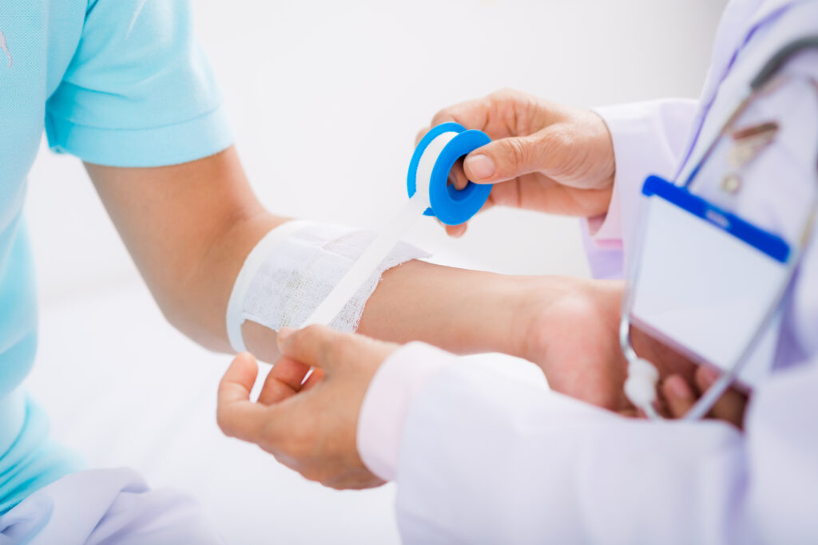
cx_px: 409
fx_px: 1932
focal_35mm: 85
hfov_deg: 23.9
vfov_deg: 16.1
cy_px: 272
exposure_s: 1/250
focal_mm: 85
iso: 100
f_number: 2.8
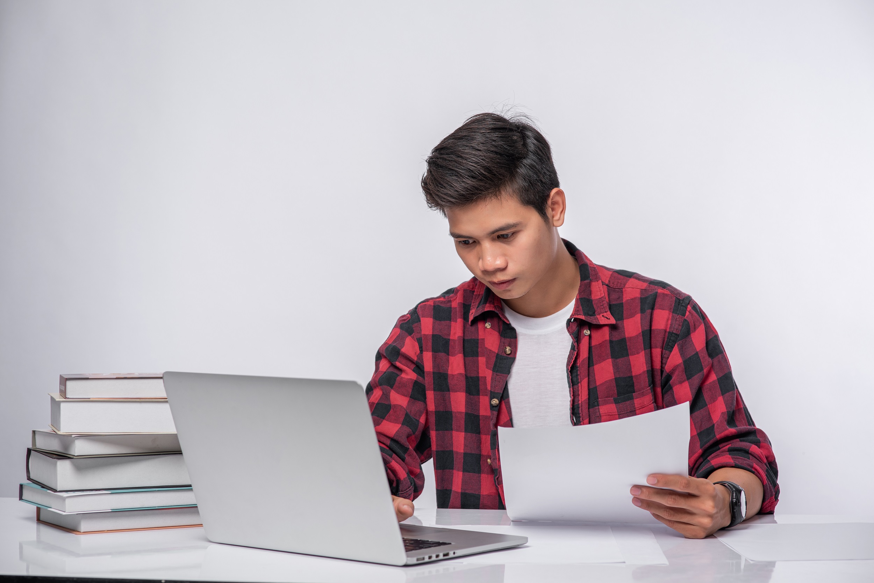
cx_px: 437
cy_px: 292
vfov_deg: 16.1
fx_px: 2064
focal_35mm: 85
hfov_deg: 23.9
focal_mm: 85
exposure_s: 1/200
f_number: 4
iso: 100
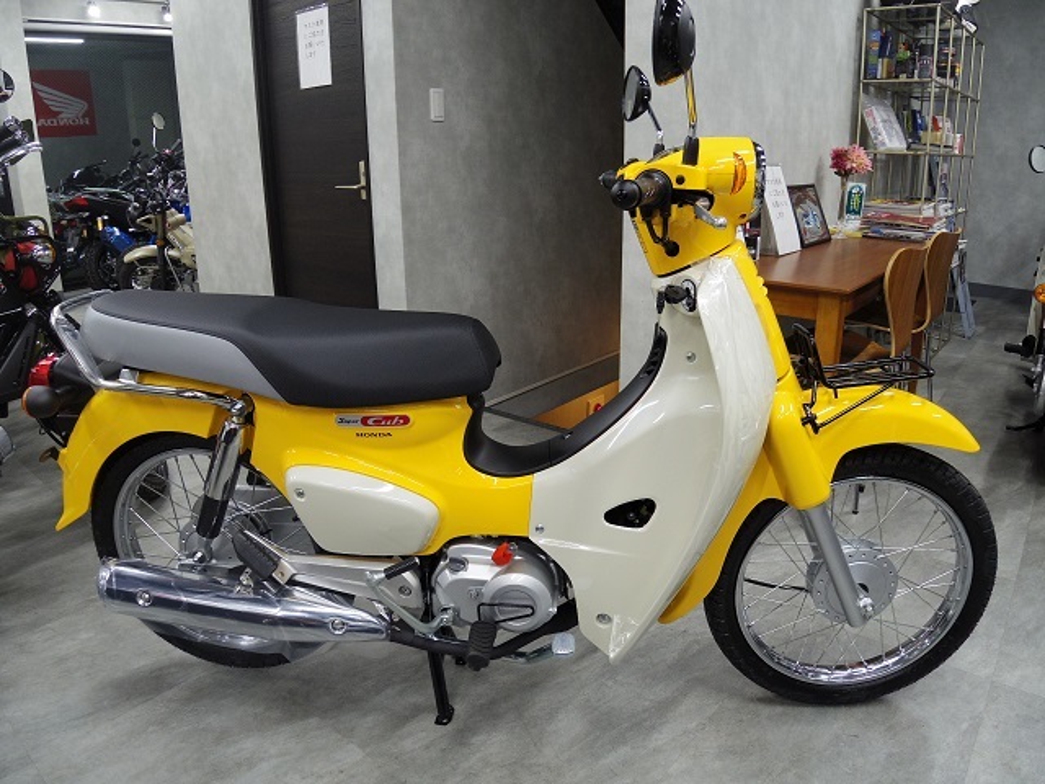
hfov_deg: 73.9
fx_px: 694
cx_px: 522
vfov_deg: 58.9
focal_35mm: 23
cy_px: 392
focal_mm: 5
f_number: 2.8
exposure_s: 1/40
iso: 250
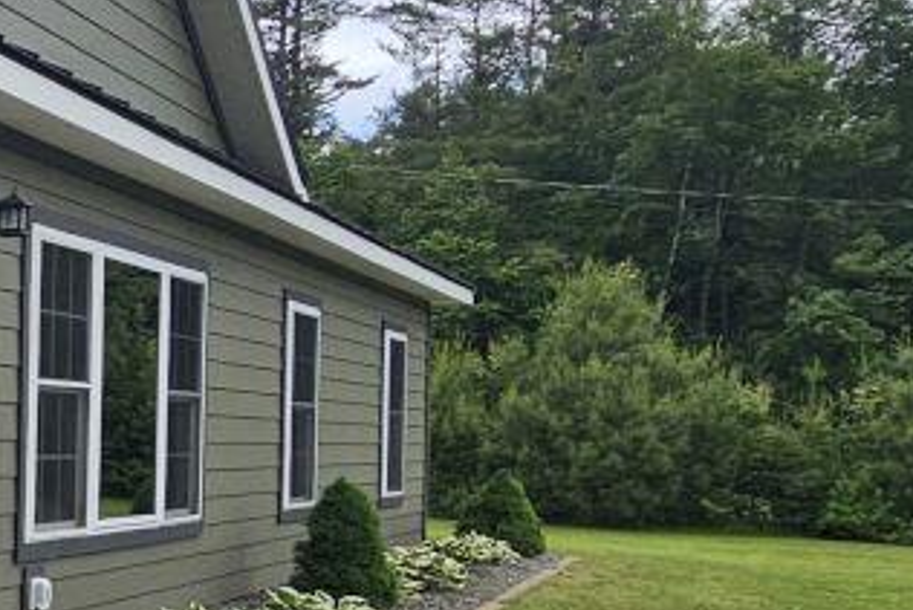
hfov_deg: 24.5
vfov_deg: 23.8
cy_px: 364
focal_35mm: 57
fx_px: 1446
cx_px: -553
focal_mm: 2.2
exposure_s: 1/1681
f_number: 2.2
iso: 50
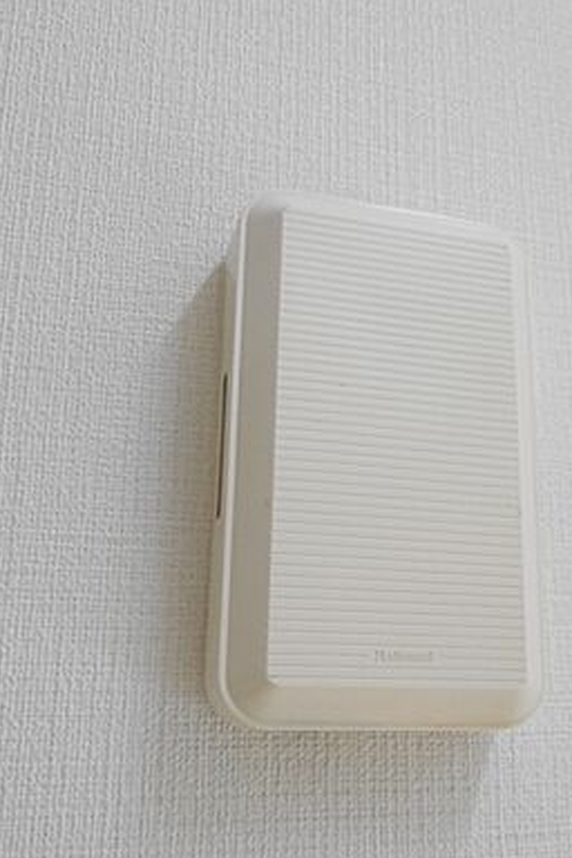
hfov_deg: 34.0
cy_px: 458
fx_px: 929
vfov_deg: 49.5
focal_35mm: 39
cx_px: 366
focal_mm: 5.1
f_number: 3.4
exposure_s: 1/30
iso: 125
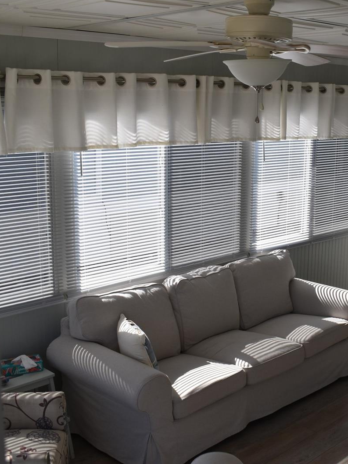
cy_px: 232
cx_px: 279
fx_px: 643
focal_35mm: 48
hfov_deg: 29.6
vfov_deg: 39.7
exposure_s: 1/250
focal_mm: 22
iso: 200
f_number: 7.1
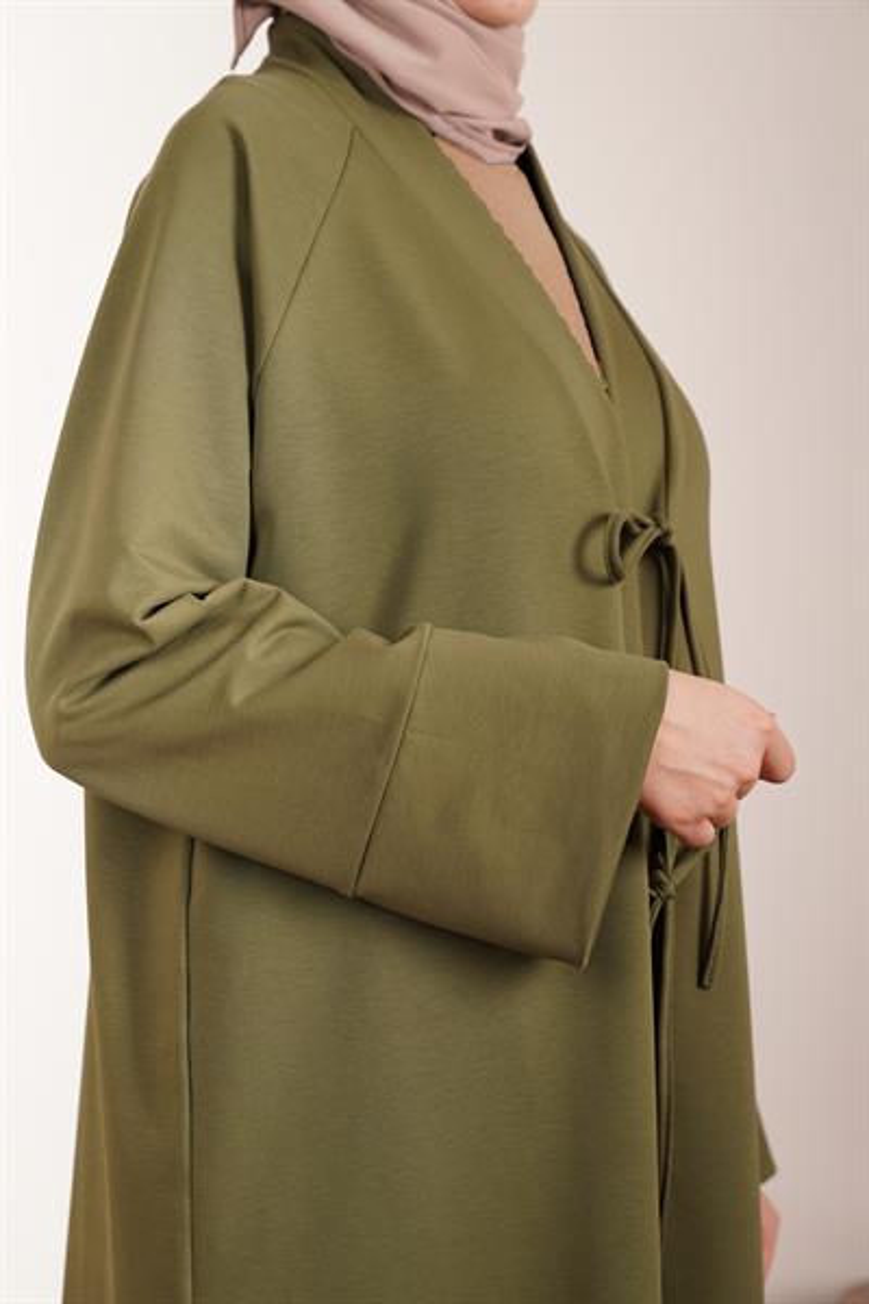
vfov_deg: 28.8
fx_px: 2534
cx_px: 434
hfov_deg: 19.5
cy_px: 652
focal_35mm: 70
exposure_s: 1/500
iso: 125
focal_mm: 70
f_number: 5
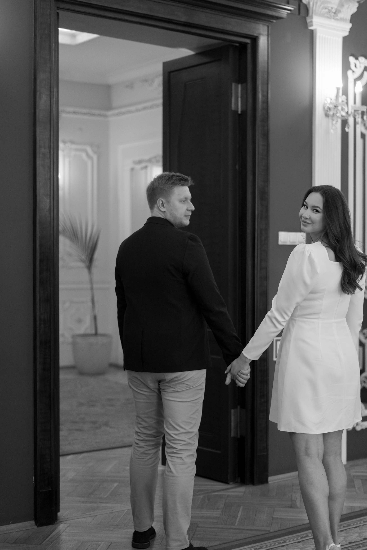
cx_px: 197
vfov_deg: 35.6
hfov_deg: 24.2
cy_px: 286
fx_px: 856
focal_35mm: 56
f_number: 1.8
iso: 640
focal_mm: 50
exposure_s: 1/320
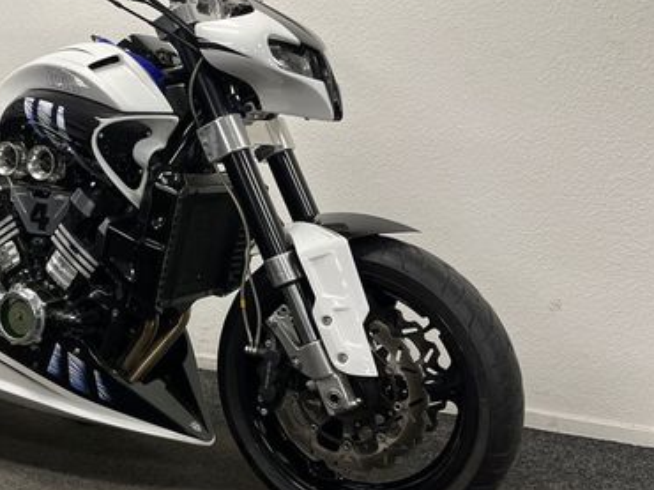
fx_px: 850
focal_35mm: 45
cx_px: 125
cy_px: 198
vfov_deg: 32.1
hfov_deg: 40.3
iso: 125
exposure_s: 1/100
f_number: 1.6
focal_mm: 5.1
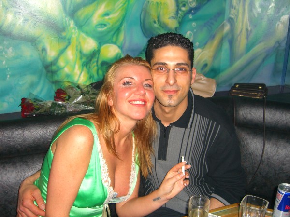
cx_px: 145
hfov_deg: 49.0
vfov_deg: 37.7
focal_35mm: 38
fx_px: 318
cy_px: 108
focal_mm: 7.9
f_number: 2.8
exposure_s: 1/60
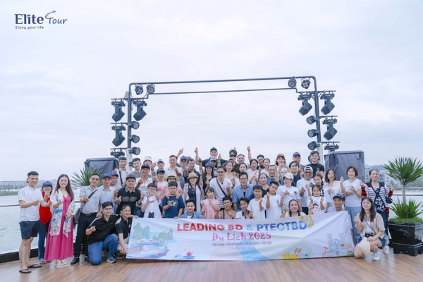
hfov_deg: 61.9
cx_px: 212
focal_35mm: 30
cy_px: 141
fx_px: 352
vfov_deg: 43.6
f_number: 4
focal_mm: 30
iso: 320
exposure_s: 1/500
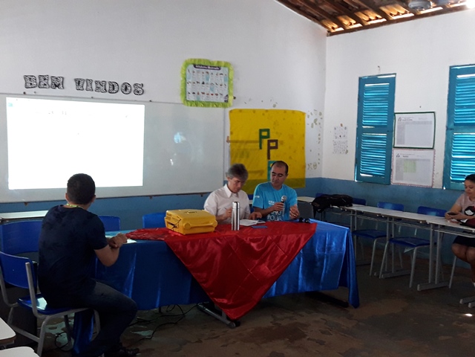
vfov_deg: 49.7
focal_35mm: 28
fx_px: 384
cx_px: 238
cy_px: 178
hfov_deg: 63.4
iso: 160
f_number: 1.9
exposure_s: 1/30
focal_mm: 3.7
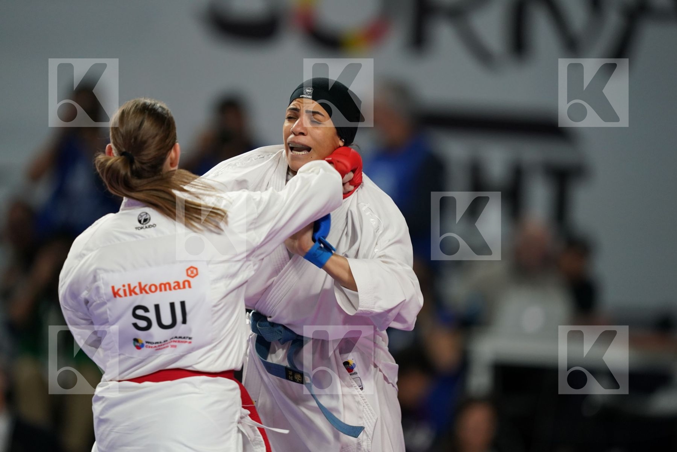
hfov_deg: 5.2
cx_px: 338
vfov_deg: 3.4
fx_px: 7522
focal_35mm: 400
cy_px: 226
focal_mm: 400
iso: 2000
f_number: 2.8
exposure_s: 1/1000
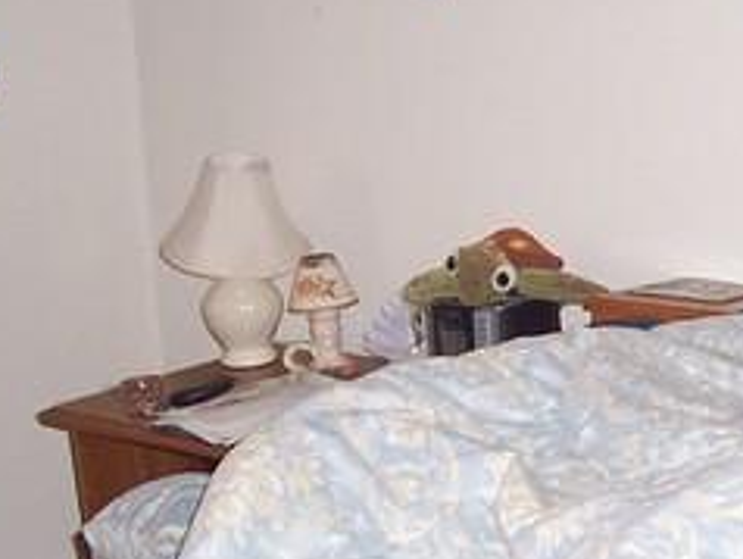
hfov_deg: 8.3
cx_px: 659
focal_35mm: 239
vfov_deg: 6.2
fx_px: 5135
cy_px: 431
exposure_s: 1/90
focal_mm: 13.5
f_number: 4.1
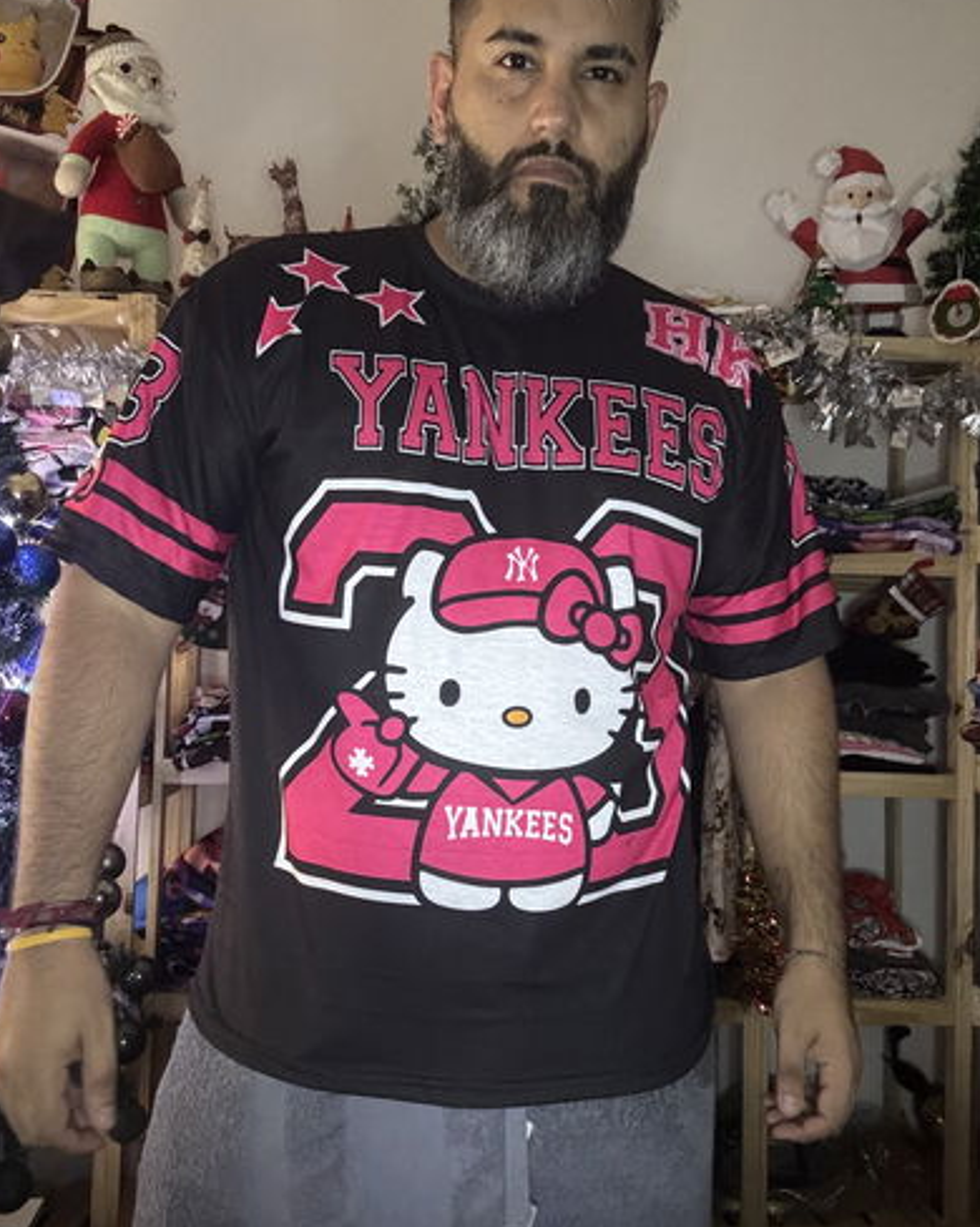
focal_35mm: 32
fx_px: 1161
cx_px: 482
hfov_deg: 45.8
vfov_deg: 55.6
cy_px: 652
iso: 640
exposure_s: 1/17
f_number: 1.9
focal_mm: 2.69
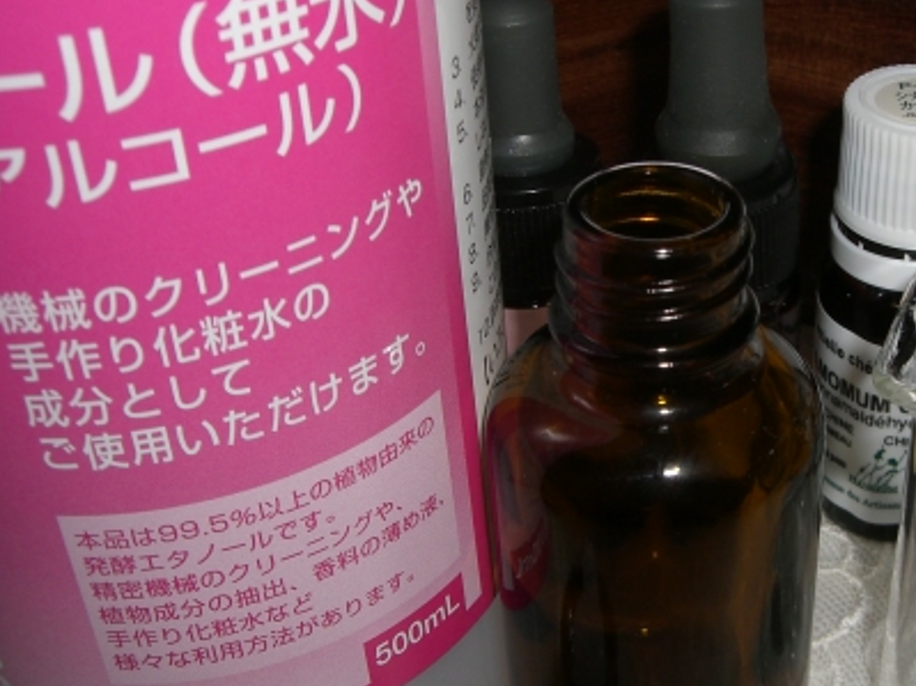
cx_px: 725
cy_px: 363
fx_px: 1614
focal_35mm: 61
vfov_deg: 24.0
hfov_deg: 30.9
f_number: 4.3
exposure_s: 1/60
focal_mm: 6.2
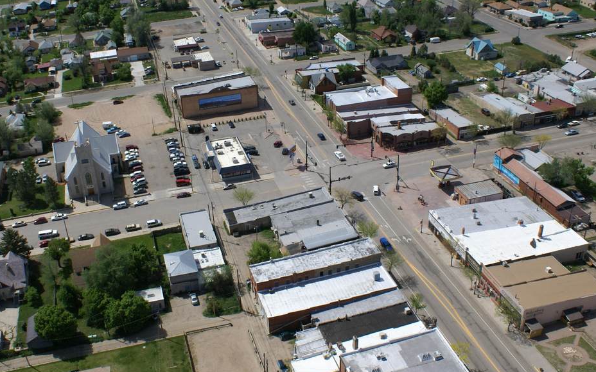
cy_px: 160
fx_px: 617
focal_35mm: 38
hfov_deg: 51.4
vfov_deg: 33.5
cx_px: 254
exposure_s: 1/250
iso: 100
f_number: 10
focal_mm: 18
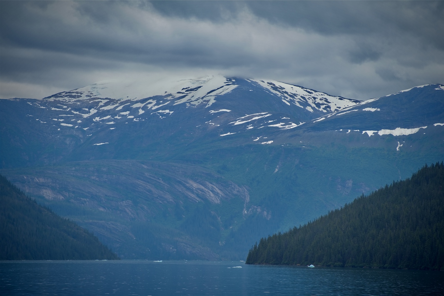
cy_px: 148
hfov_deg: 8.9
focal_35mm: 230
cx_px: 222
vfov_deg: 6.0
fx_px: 2837
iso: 100
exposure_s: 1/500
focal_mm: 230
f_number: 6.3
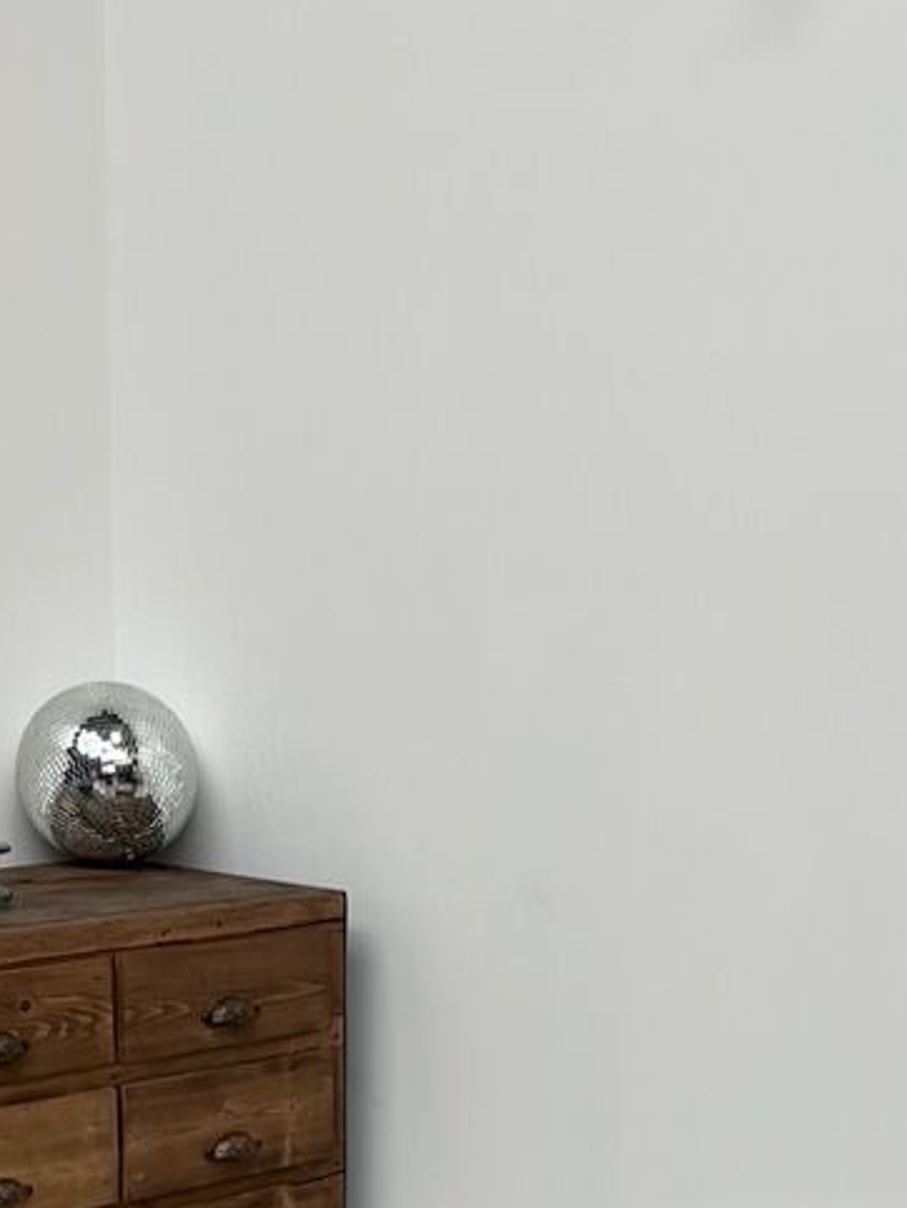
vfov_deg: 26.8
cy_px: 1173
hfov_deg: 21.3
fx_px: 2408
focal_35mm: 69
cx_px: 509
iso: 50
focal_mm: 5.7
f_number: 1.5
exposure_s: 1/121
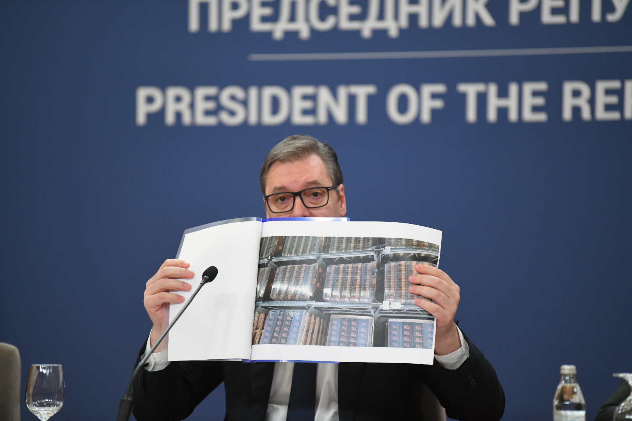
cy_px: 210
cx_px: 316
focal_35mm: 200
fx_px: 3511
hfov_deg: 10.3
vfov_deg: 6.9
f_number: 2.8
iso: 2500
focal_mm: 200
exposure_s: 1/500
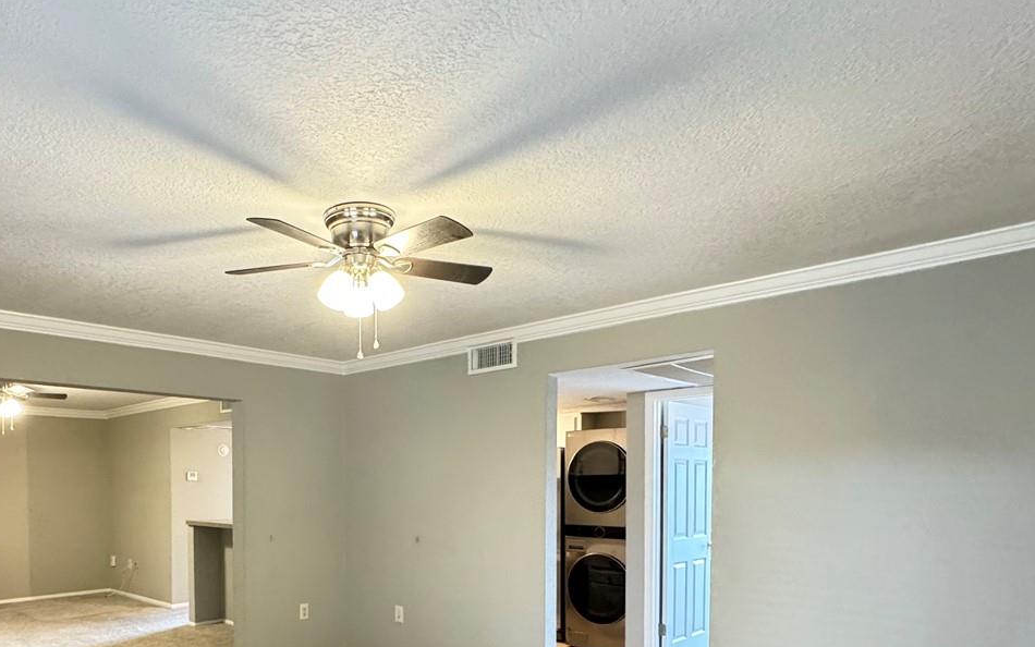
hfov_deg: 71.1
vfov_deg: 46.9
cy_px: 509
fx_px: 705
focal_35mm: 25
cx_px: 374
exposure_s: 1/60
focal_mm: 2.22
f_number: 2.2
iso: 1000
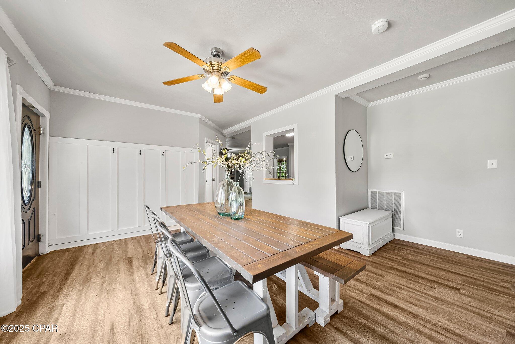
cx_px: 258
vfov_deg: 90.1
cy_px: 172
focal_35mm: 12
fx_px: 172
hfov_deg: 112.6
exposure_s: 1/1.67
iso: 400
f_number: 9
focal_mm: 12
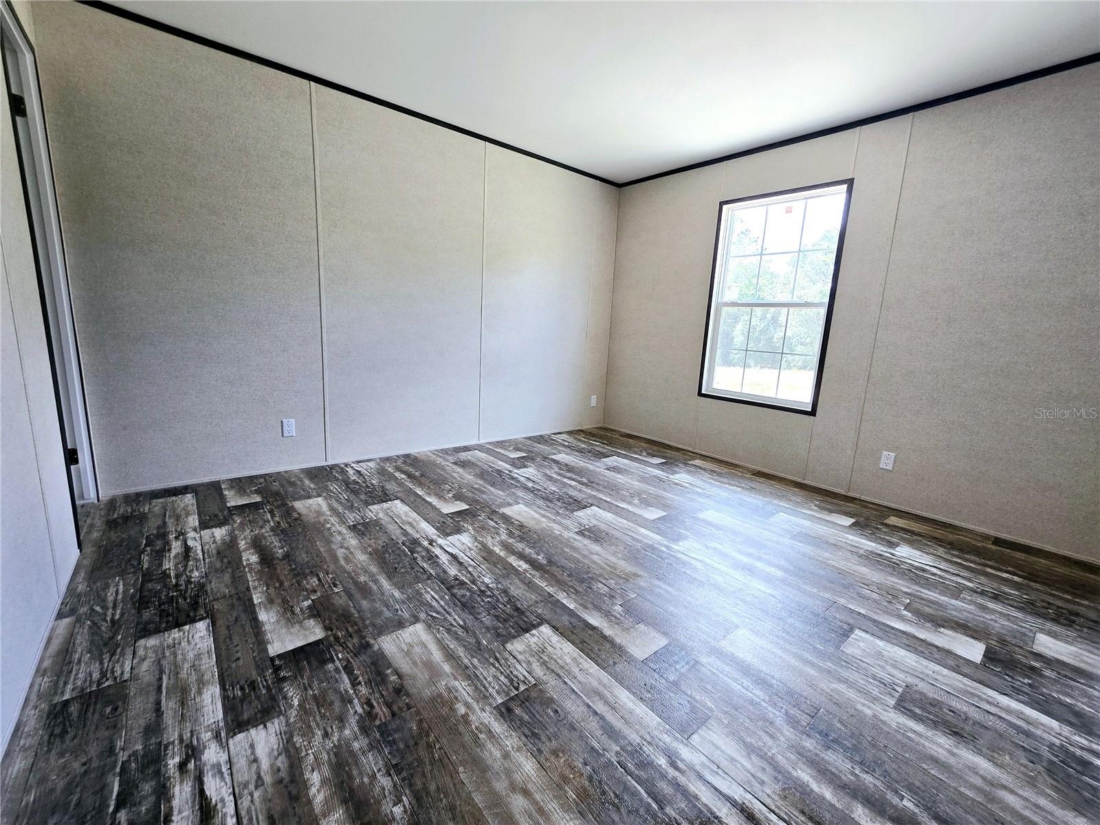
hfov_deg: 106.2
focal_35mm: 13
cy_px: 412
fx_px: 413
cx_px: 550
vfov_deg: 89.9
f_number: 2.2
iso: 64
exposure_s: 1/60.2
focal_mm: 2.2
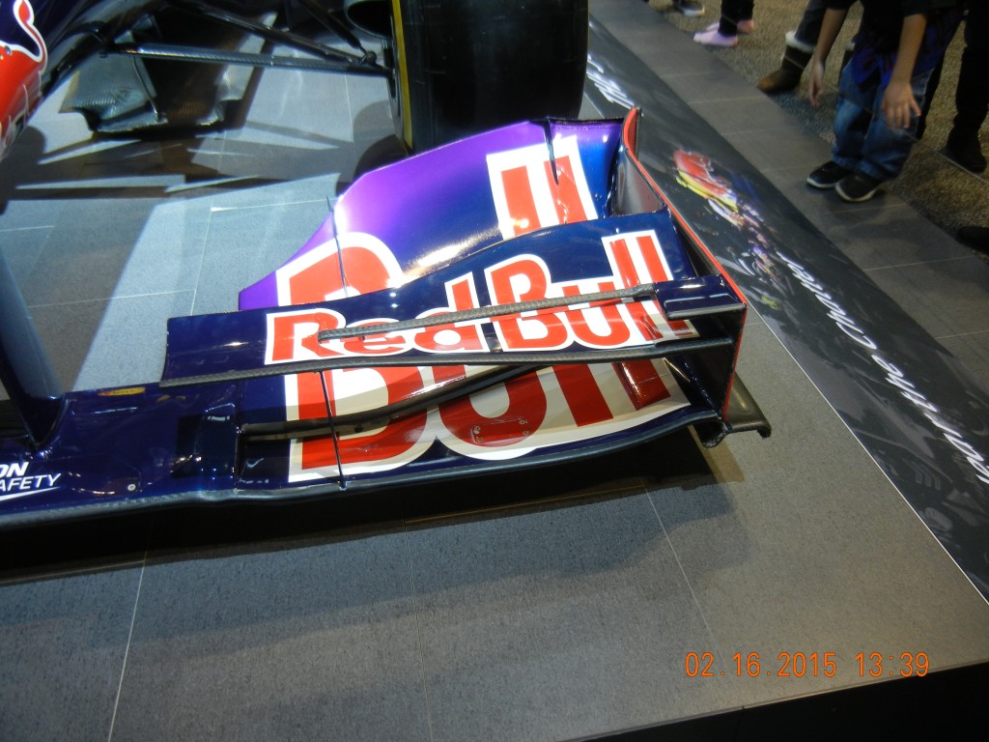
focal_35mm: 30
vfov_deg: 46.8
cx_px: 494
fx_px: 857
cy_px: 371
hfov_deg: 60.0
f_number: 3.5
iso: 247
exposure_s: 1/60
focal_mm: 5.4
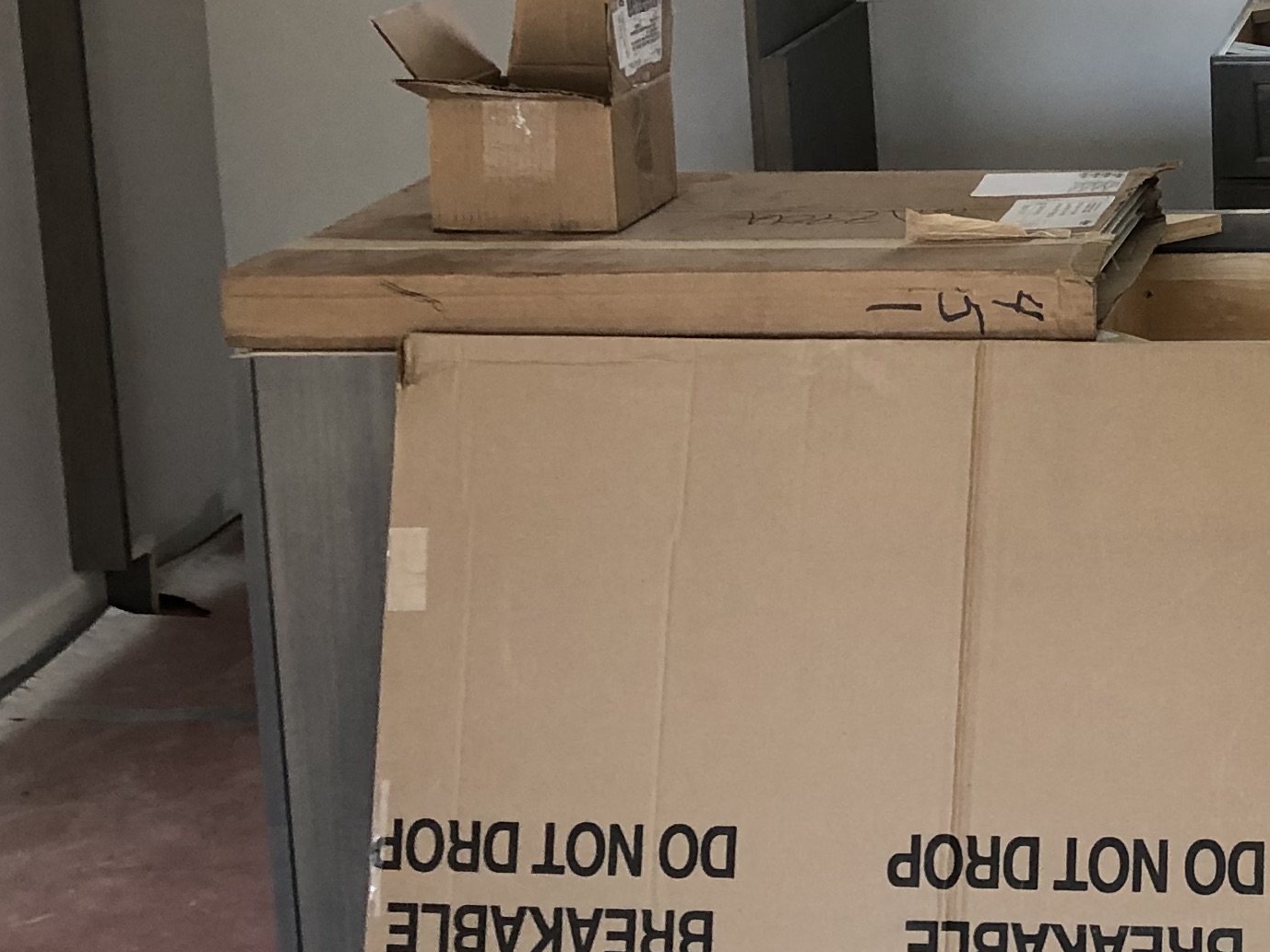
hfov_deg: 22.5
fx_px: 3009
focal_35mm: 82
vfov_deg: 17.7
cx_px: 1379
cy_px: 62
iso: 40
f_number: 1.8
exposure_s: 1/17
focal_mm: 3.99
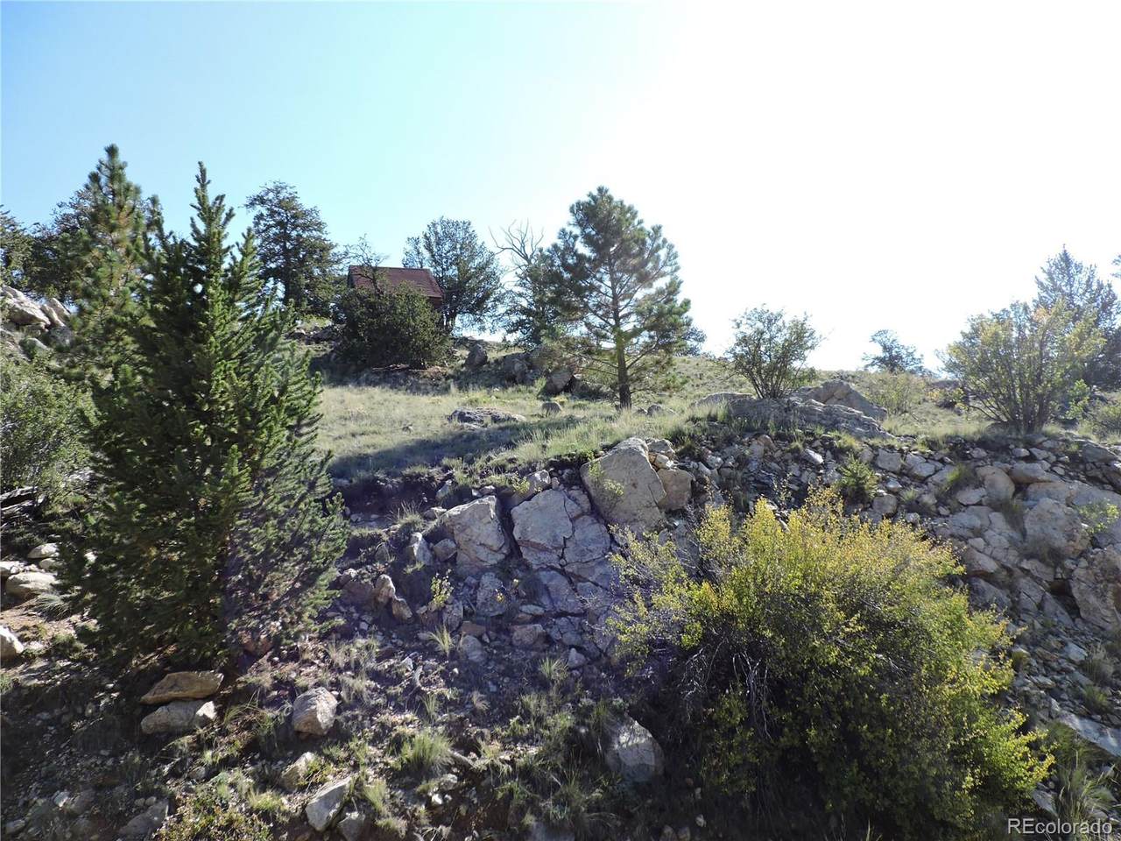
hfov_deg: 71.6
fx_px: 777
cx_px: 560
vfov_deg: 56.8
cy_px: 420
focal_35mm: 24
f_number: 3
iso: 100
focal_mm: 4.3
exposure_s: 1/640
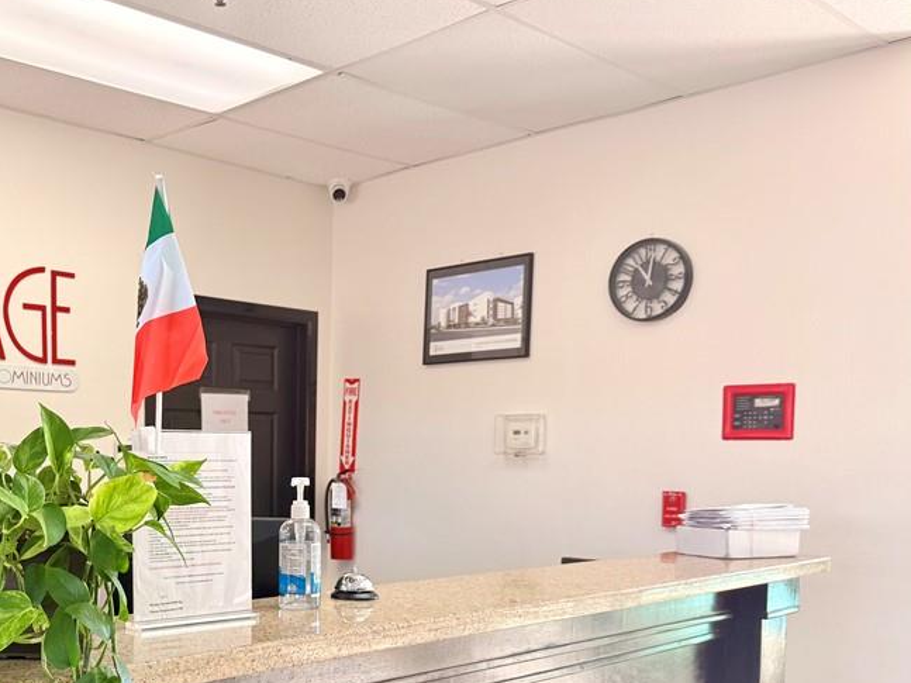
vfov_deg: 36.9
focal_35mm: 38
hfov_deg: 46.8
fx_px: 1000
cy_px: 499
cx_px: 201
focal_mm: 6.76
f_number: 1.78
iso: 80
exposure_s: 1/120
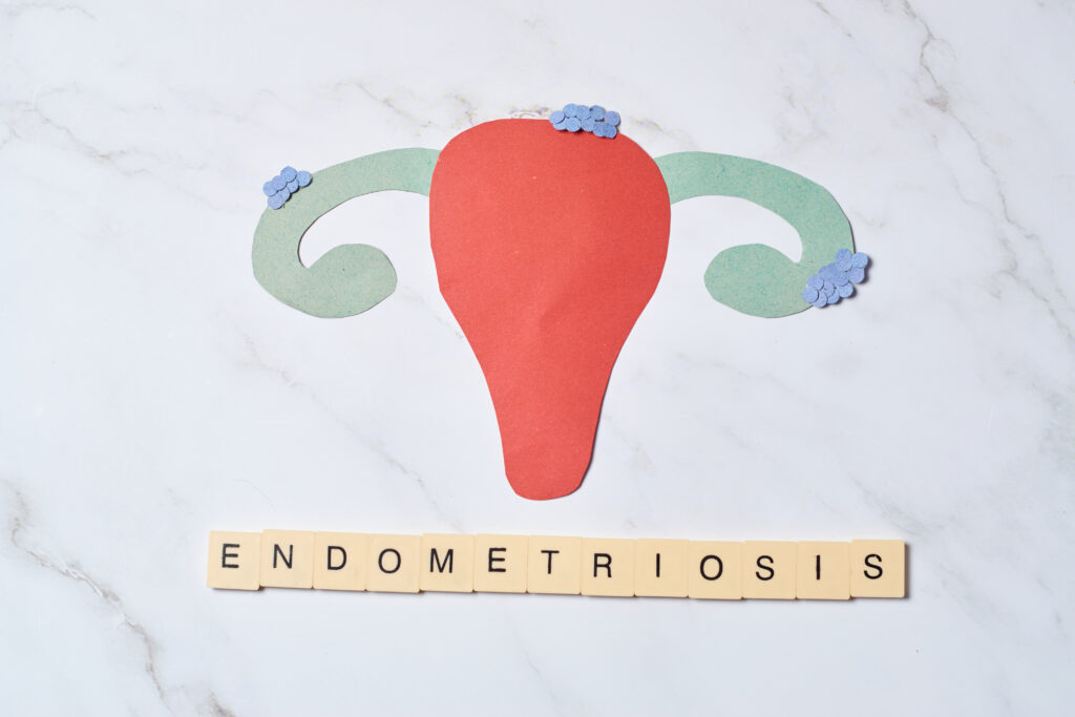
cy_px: 358
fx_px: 2240
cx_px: 538
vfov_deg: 18.2
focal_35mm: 75
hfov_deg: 27.0
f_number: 5.6
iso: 100
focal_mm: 50
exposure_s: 1/160
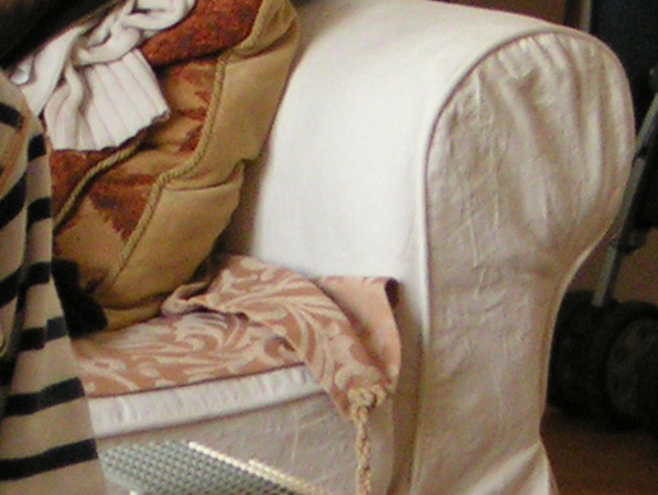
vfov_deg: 9.8
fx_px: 2872
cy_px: 399
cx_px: 189
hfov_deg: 13.0
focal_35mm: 151
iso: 200
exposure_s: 1/30
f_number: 2.8
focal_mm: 5.8
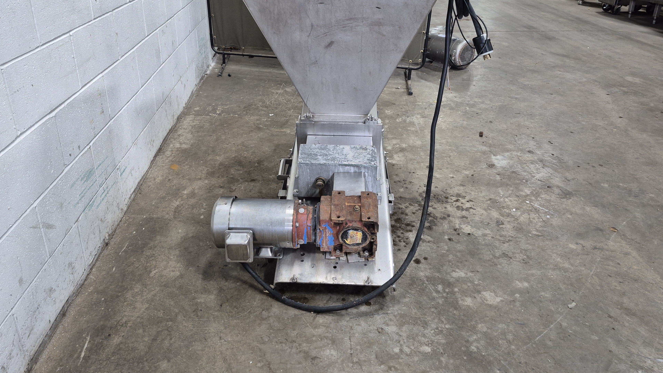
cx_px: 323
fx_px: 457
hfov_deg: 71.9
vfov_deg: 43.7
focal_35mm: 26
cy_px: 121
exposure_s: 1/120
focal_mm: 5.4
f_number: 1.8
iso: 400
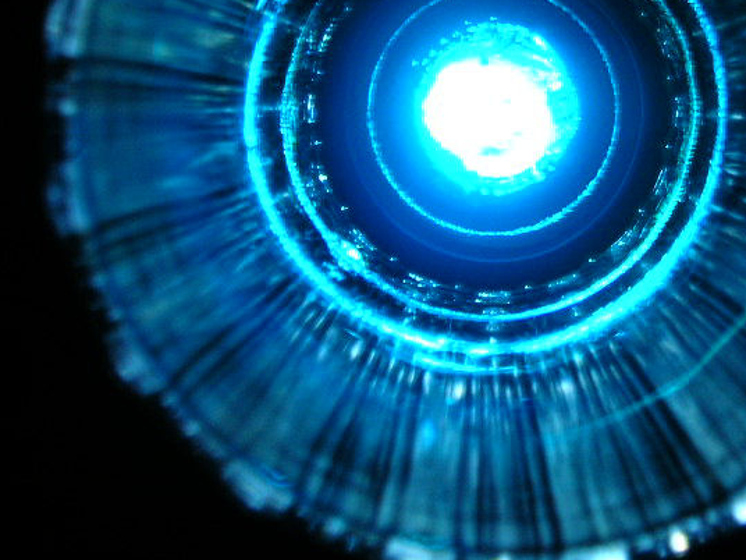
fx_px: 1401
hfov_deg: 29.6
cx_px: 511
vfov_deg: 22.3
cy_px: 106
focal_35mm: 65
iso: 50
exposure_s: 1/6.6
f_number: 2.9
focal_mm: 5.7
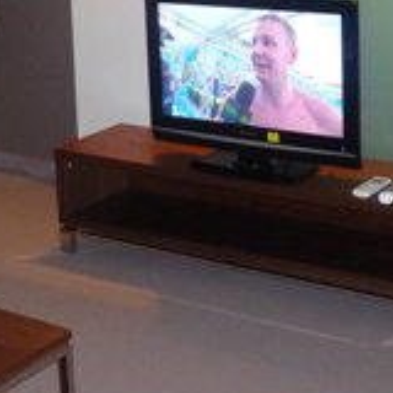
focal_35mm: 82
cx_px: 203
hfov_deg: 21.1
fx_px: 1053
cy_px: 18
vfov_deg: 20.6
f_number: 2.8
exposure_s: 1/30
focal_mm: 5.5
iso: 320
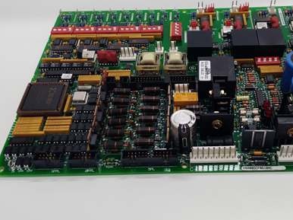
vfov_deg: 34.2
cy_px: 86
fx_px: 355
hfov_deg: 44.3
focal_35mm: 42
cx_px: 191
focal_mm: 3.79
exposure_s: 1/33
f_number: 2
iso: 107
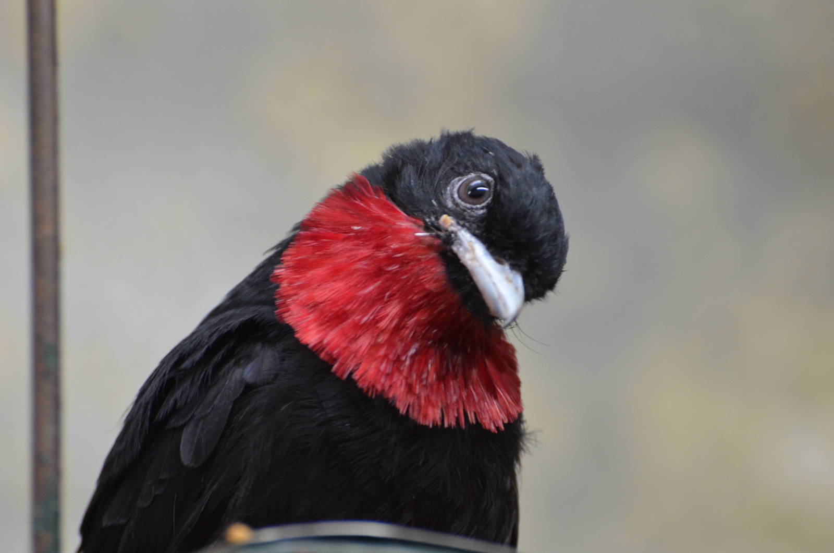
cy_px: 276
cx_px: 417
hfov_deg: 7.1
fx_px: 6763
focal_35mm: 292
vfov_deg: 4.7
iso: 1600
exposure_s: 1/50
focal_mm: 195
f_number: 5.3
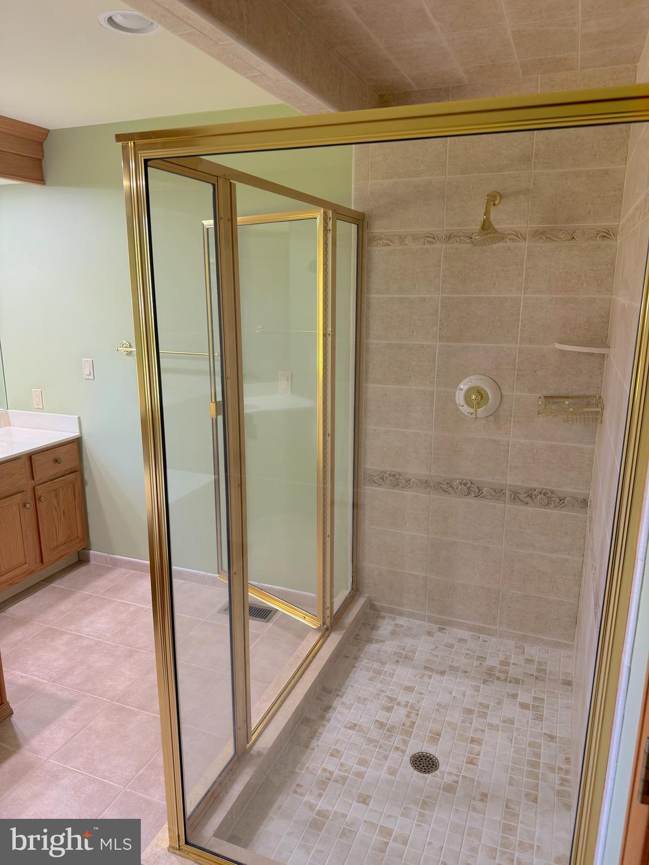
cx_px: 324
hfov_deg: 56.8
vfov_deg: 71.6
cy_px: 432
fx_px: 600
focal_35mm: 24
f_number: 1.78
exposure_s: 1/60
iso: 125
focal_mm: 6.76
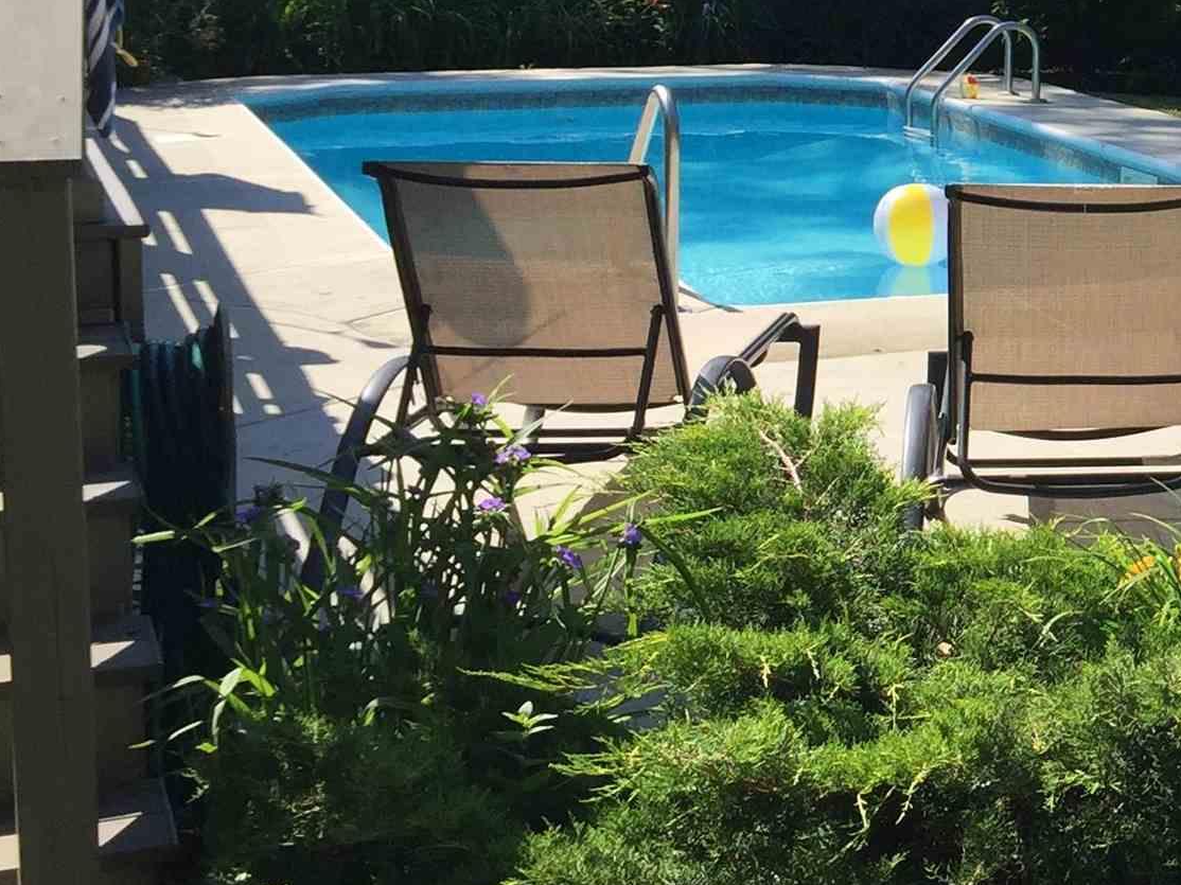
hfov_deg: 21.8
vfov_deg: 18.2
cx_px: 1574
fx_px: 2729
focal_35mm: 80
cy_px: 132
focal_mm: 4.15
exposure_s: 1/1319
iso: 32
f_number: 2.2
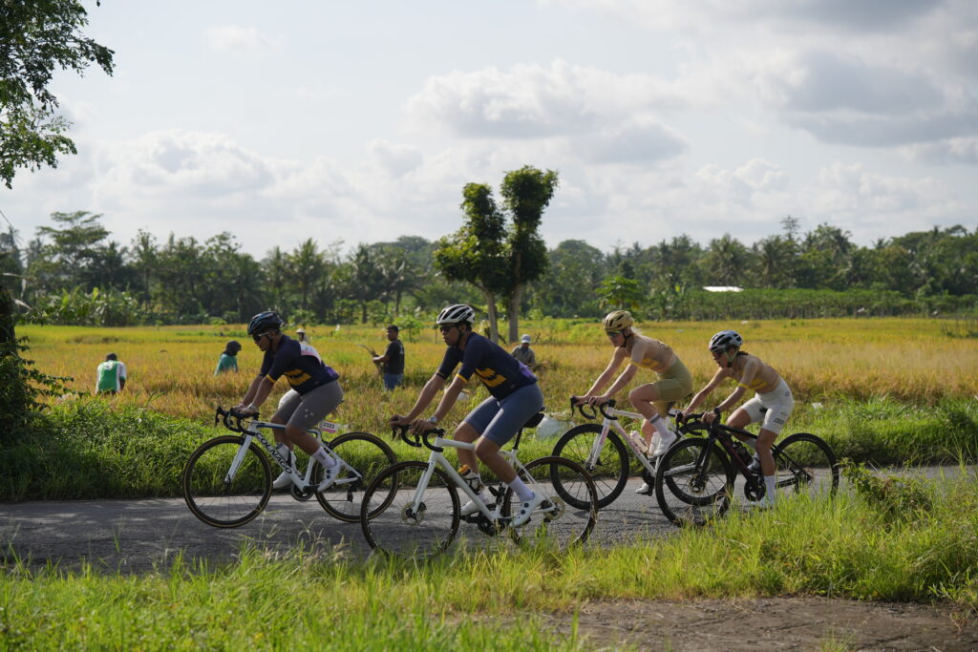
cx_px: 489
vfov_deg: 19.5
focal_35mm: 70
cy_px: 326
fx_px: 1902
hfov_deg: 28.8
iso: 125
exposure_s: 1/2000
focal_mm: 70
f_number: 4
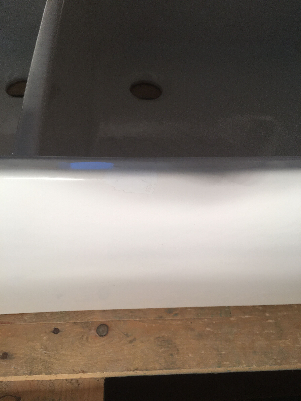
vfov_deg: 61.7
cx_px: 150
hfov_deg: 48.2
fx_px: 336
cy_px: 200
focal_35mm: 29
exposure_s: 1/50
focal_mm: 4.15
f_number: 2.2
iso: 32
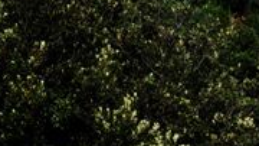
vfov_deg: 1.9
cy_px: -520
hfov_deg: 3.5
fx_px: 4221
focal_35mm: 615
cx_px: -92
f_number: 13
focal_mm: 70
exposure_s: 1/640
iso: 320
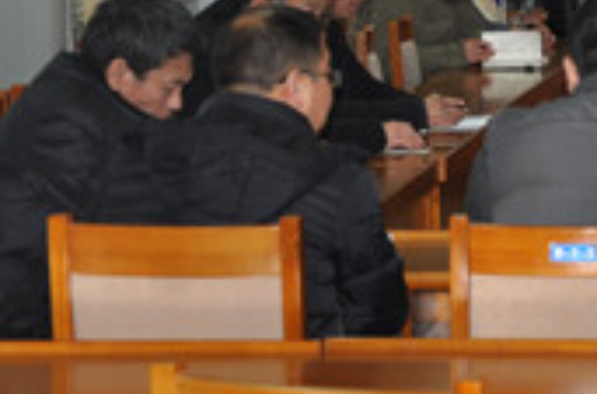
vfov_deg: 8.6
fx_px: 2613
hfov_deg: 12.4
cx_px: 908
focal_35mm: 158
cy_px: 35
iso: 250
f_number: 4.2
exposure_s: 1/60
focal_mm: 30
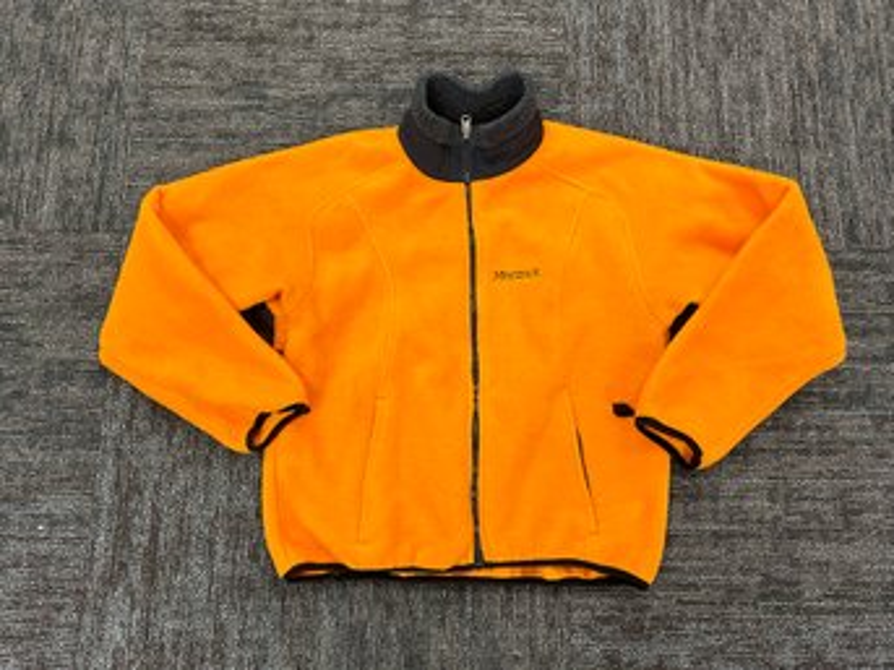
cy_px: 335
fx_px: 671
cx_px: 447
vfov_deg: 53.0
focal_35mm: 26
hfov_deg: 67.3
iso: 200
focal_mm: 5.7
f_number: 1.5
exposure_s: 1/60
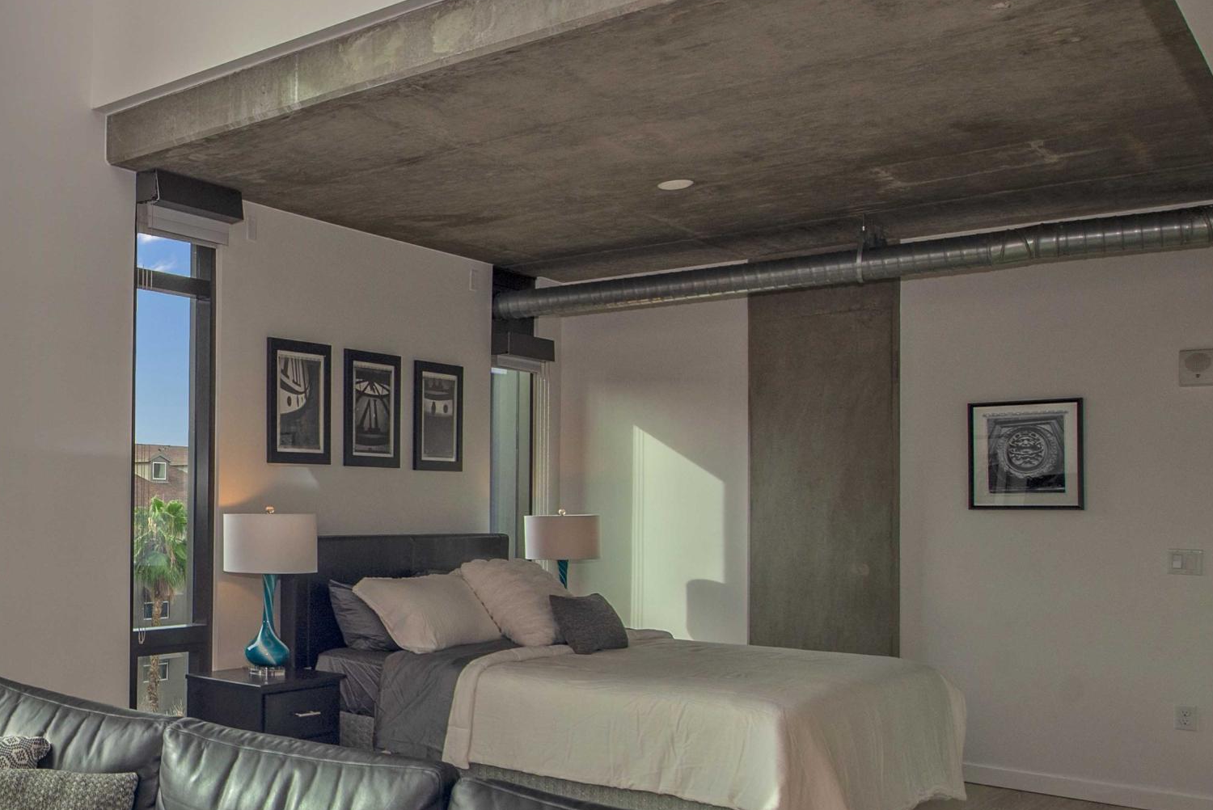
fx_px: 1214
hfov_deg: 45.1
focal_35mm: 36
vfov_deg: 36.8
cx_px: 6
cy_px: 492
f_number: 8
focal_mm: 18
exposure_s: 1/200
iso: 250
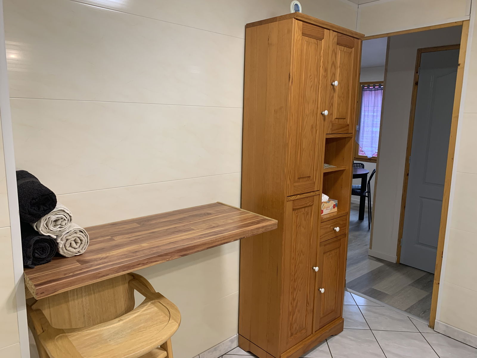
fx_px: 358
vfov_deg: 53.1
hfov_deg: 67.3
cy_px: 179
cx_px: 238
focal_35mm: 26
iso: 80
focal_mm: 4.25
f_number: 1.8
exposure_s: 1/50
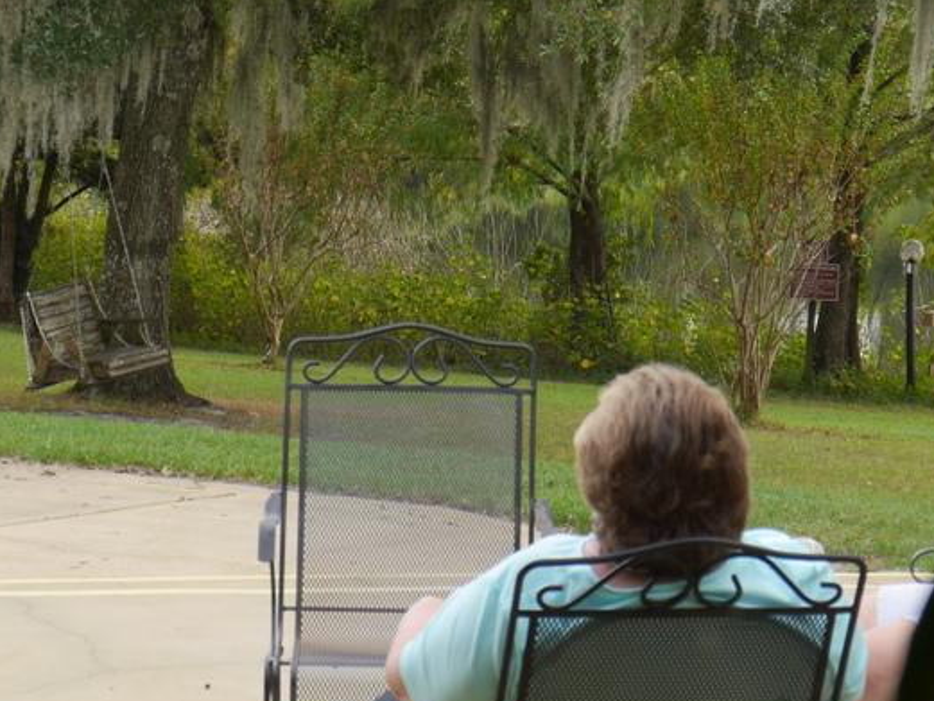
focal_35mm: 165
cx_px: 471
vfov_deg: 9.0
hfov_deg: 12.0
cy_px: 298
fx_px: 4453
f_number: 6.3
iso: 200
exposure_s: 1/40
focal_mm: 42
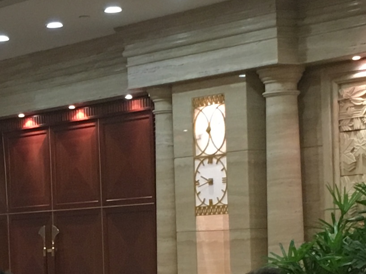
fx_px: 1512
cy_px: 306
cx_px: 0
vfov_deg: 10.2
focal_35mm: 143
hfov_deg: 13.6
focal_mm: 4.15
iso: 160
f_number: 2.2
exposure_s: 1/33
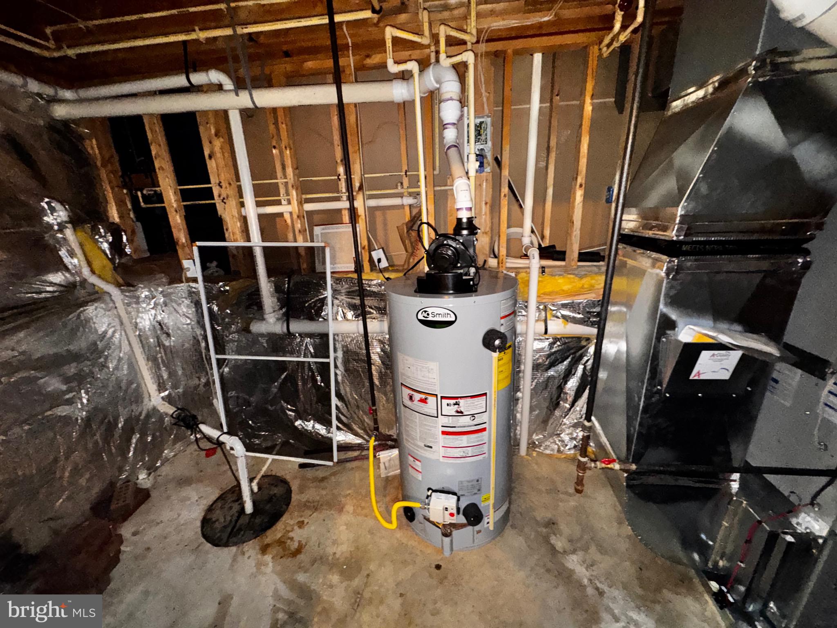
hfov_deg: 102.1
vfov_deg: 85.7
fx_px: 339
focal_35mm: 14
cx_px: 418
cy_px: 314
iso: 250
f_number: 2.2
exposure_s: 1/30
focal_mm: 2.22
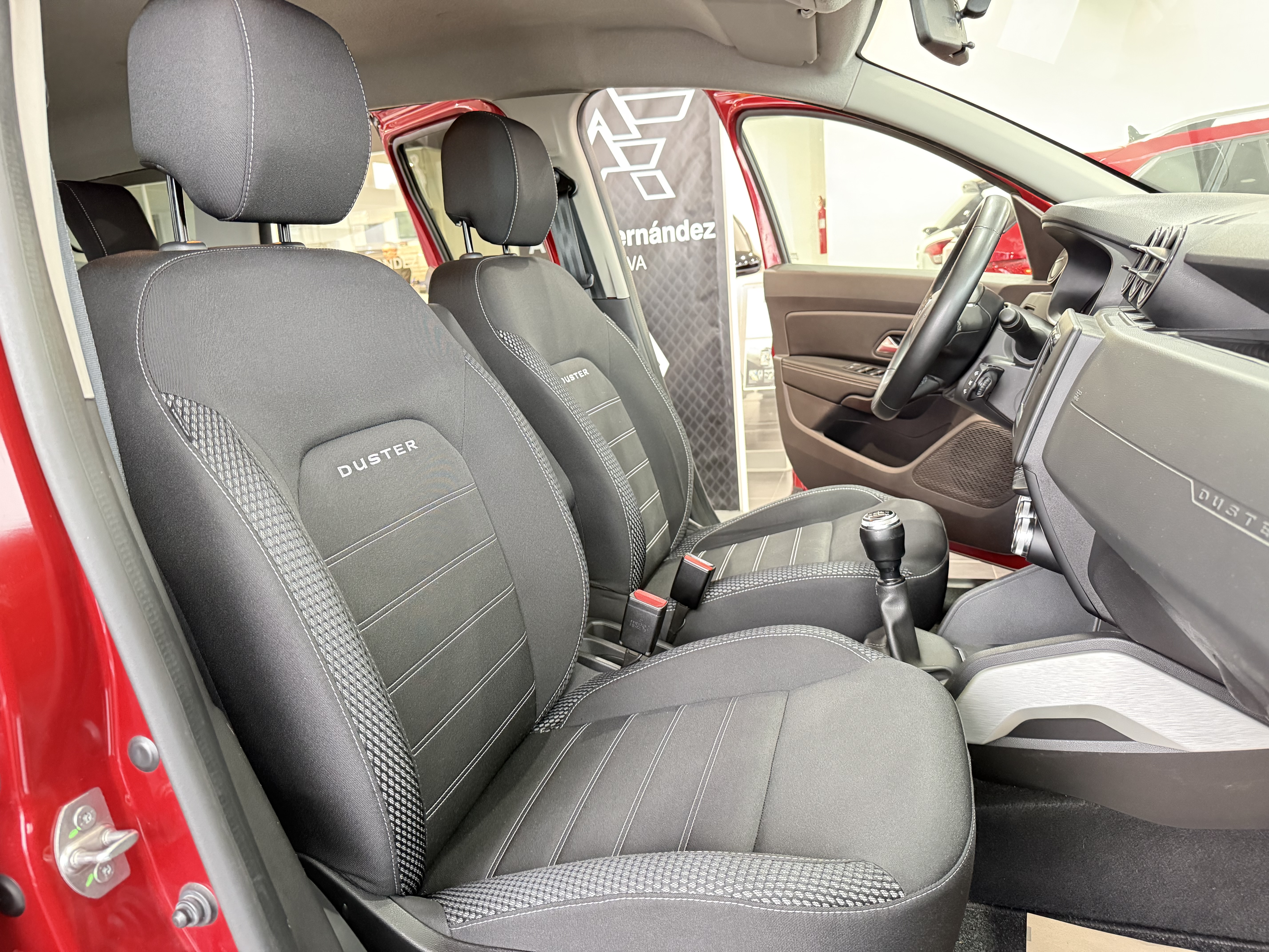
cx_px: 634
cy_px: 476
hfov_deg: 71.6
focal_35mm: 24
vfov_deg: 56.8
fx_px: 880
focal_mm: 6.76
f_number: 1.78
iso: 1000
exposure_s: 1/31
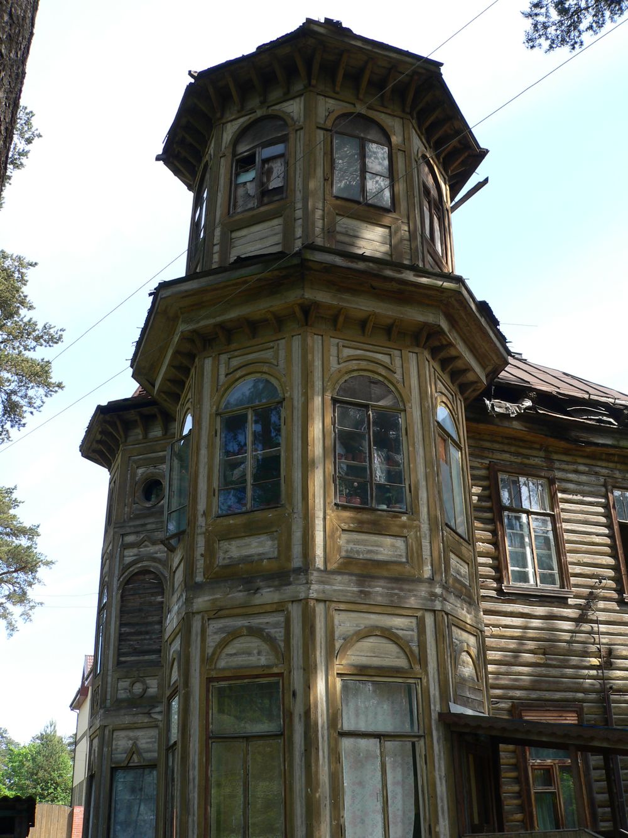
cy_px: 419
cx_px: 314
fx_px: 871
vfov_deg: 51.4
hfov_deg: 39.7
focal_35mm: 36
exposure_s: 1/125
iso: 80
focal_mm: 6
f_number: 4
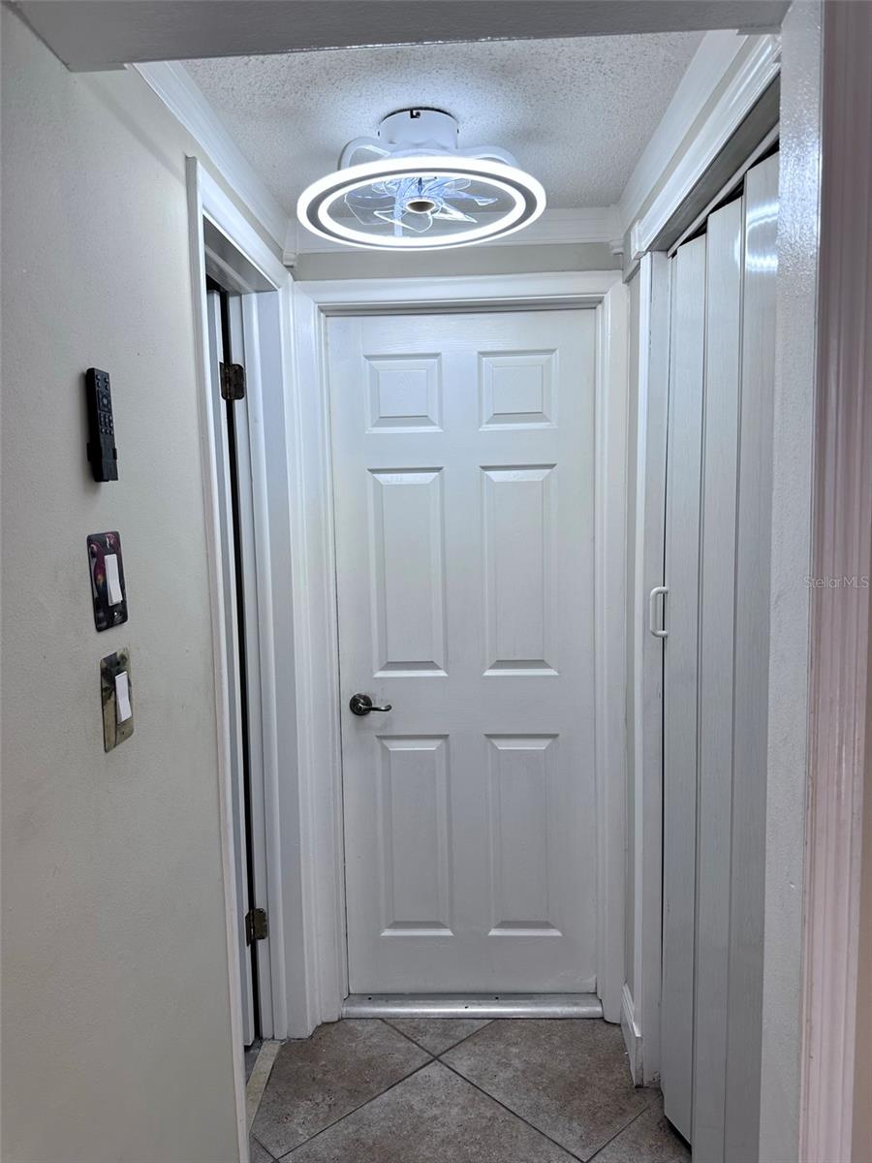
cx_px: 436
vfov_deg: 71.6
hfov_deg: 56.8
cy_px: 582
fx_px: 806
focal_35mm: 24
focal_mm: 6.86
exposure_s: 1/120
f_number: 1.78
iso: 80
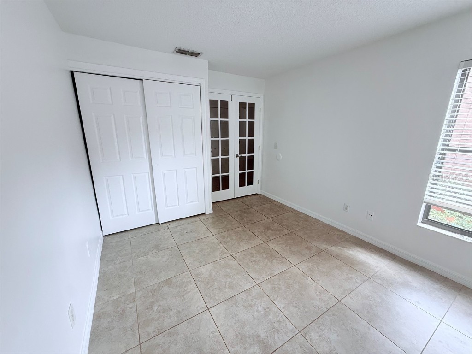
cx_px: 236
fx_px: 191
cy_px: 177
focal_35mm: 14
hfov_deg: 102.1
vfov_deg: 85.7
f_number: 2.2
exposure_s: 1/99
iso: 125
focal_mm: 2.22
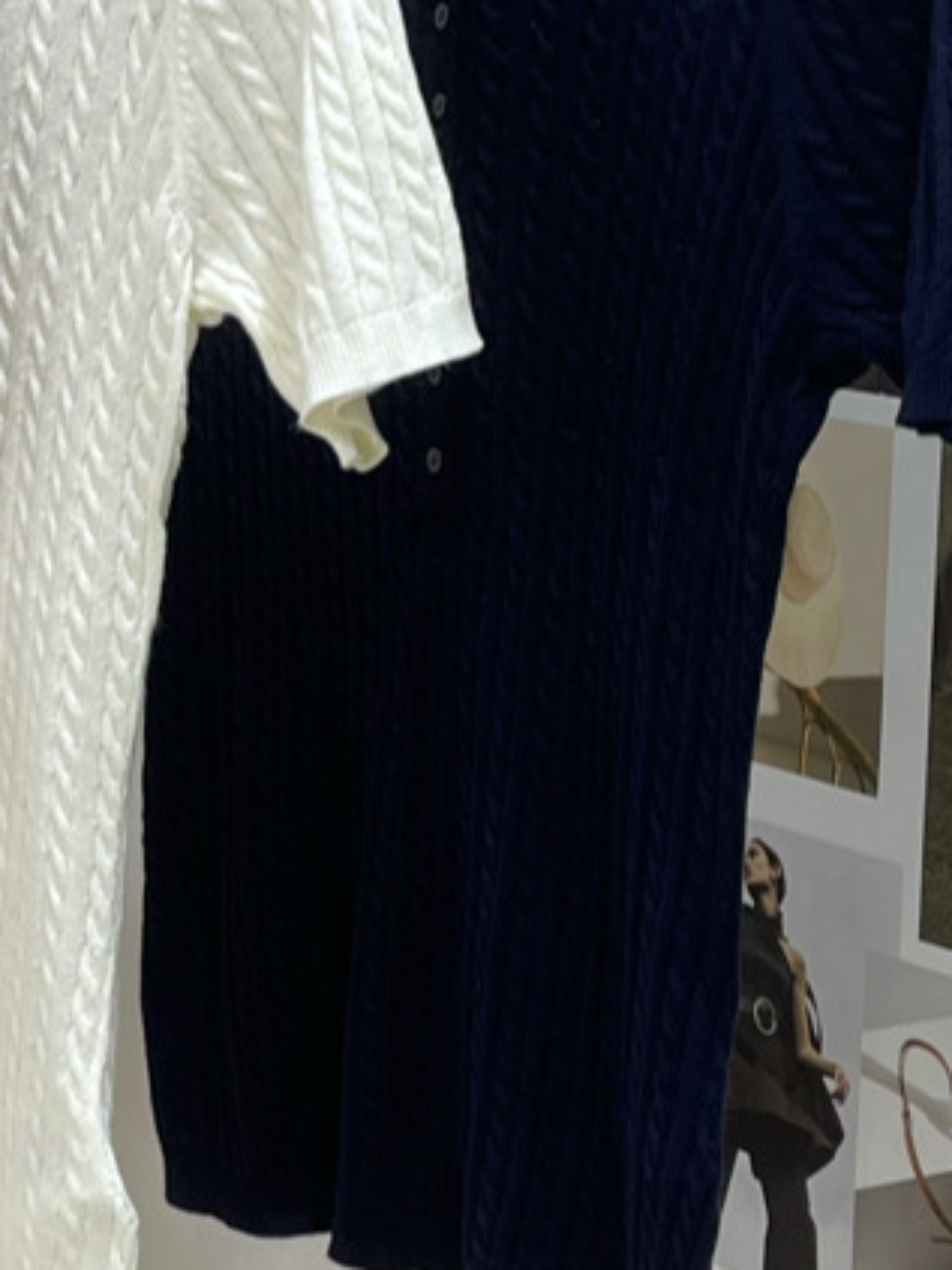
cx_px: -96
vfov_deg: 18.7
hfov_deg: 13.8
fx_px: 3852
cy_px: 440
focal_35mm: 105
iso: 64
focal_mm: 5.1
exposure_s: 1/100
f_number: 1.6
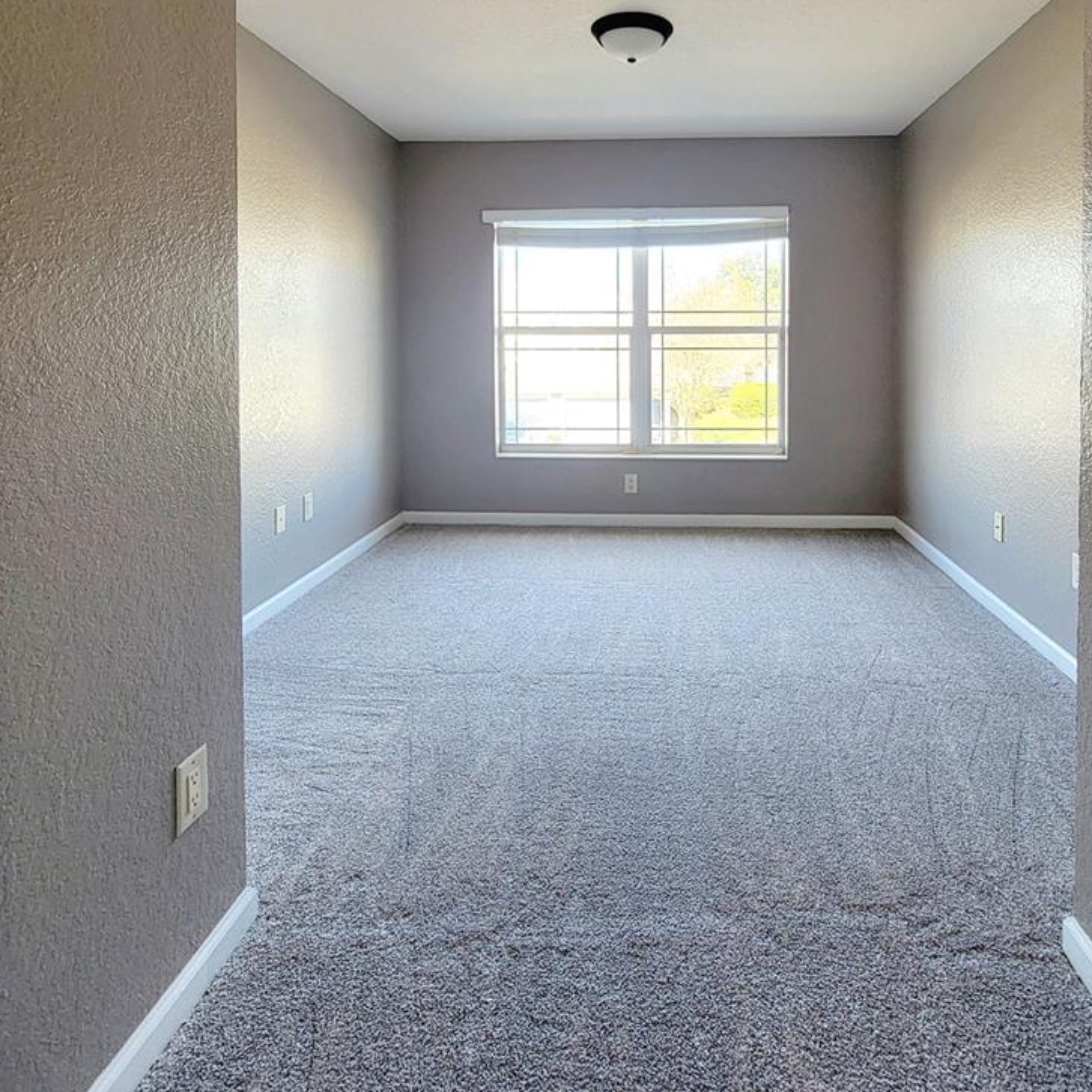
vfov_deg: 75.3
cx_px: 630
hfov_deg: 77.2
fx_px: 678
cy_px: 364
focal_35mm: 19
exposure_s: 1/120
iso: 100
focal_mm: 2.2
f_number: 2.2
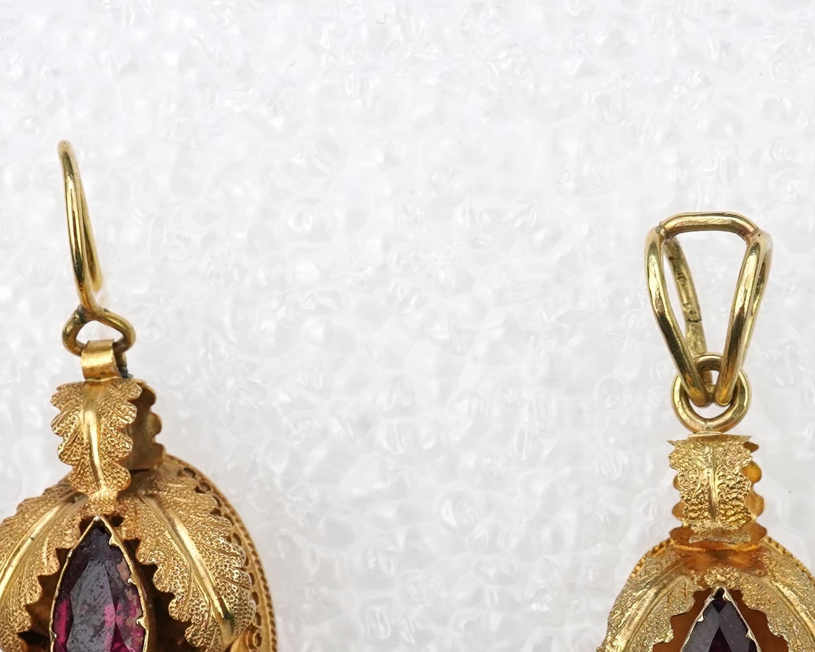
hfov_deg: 18.5
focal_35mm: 102
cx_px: 709
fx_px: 2460
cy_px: 652
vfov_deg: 14.8
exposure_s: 1/125
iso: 640
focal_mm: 30
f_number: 20
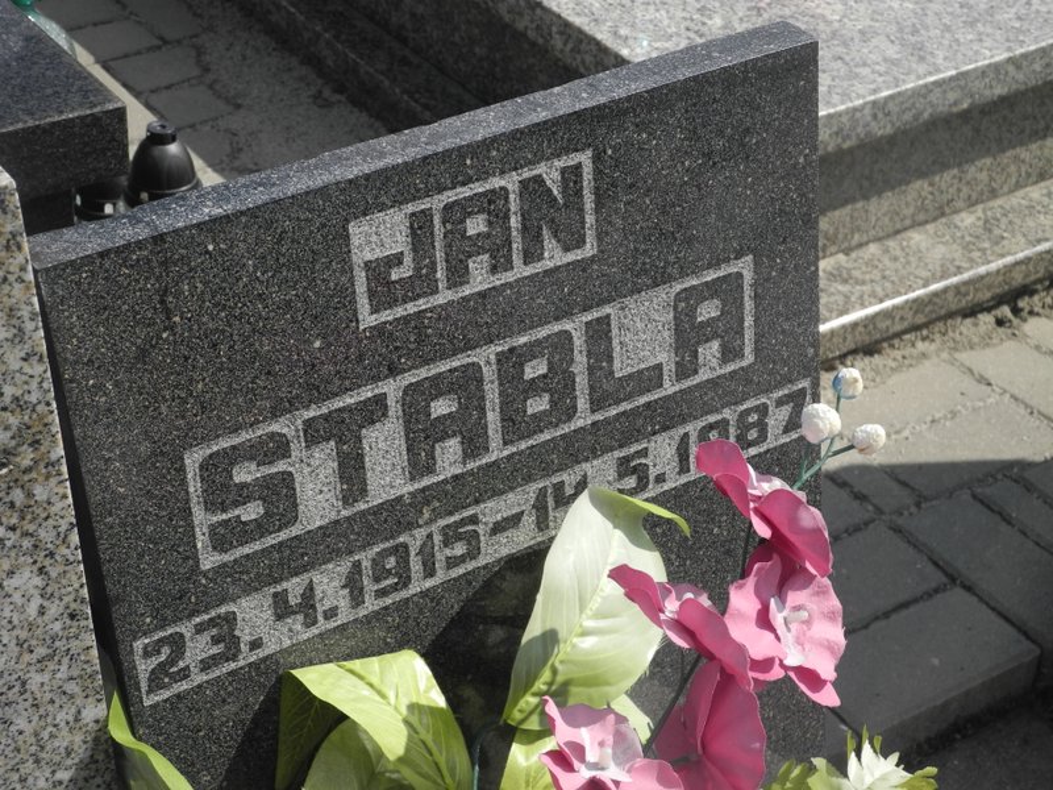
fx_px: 2069
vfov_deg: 21.6
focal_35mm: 68
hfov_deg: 28.6
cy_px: 395
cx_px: 526
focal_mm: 14.5
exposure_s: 1/1000
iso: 100
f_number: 4
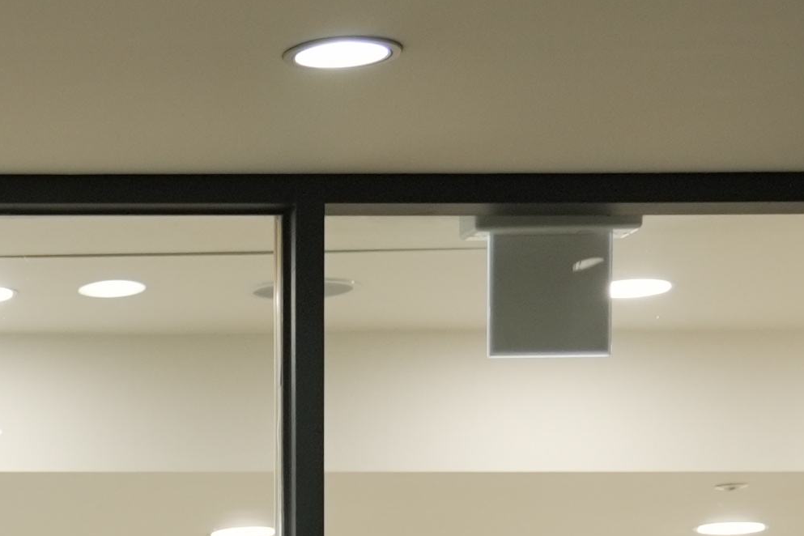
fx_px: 3149
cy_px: 986
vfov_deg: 9.3
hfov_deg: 13.2
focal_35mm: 141
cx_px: -630
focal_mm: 33
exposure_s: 1/160
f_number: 3.2
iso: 1000
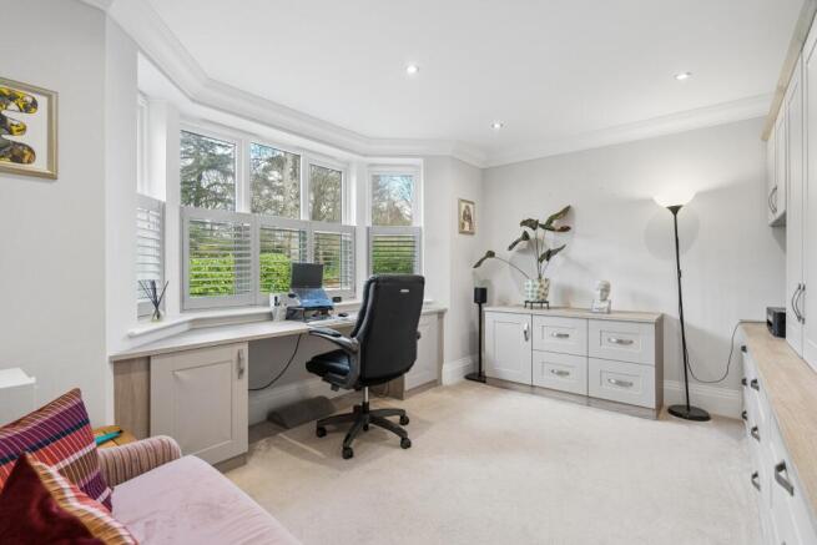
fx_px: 363
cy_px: 272
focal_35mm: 16
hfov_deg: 96.7
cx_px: 408
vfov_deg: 73.8
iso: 1600
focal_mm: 16
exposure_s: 1/200
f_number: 5
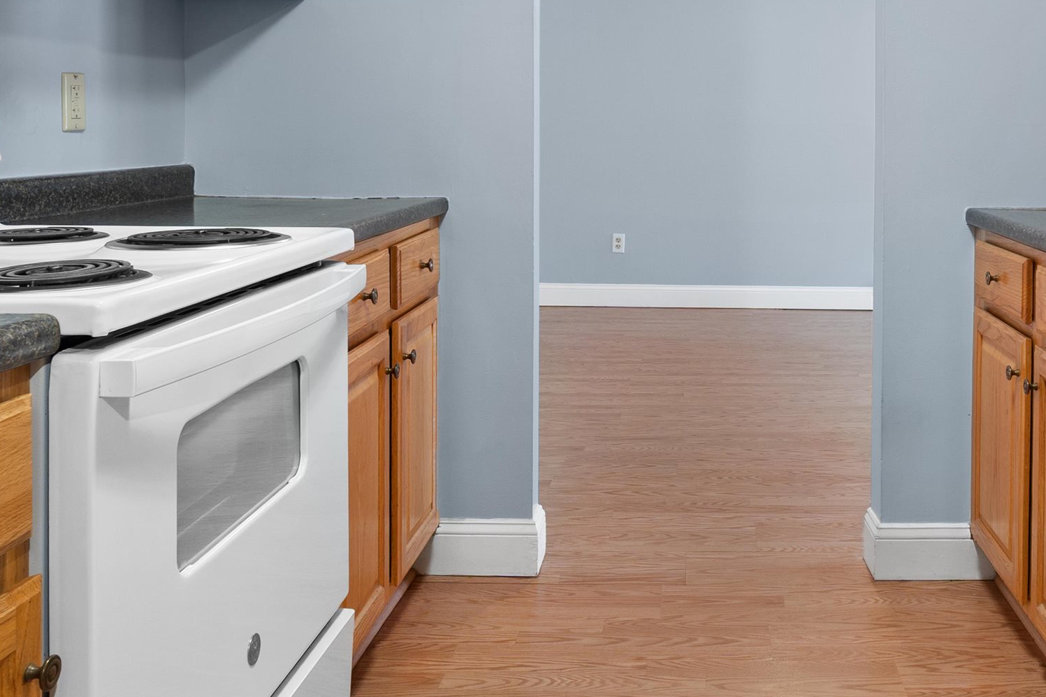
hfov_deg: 48.5
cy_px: 126
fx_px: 1133
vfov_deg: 33.1
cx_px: 721
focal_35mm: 39
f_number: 8
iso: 100
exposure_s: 4
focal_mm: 13
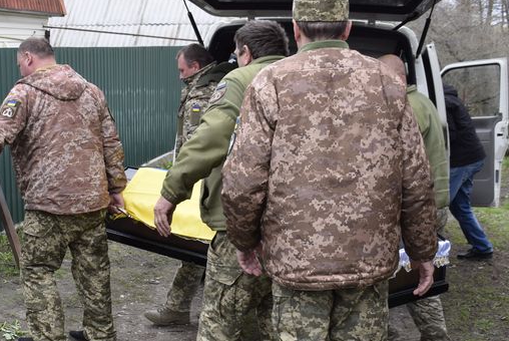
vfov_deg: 22.8
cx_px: 147
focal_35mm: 60
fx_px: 846
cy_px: 198
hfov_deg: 33.0
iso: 400
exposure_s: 1/200
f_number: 7.1
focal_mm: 27
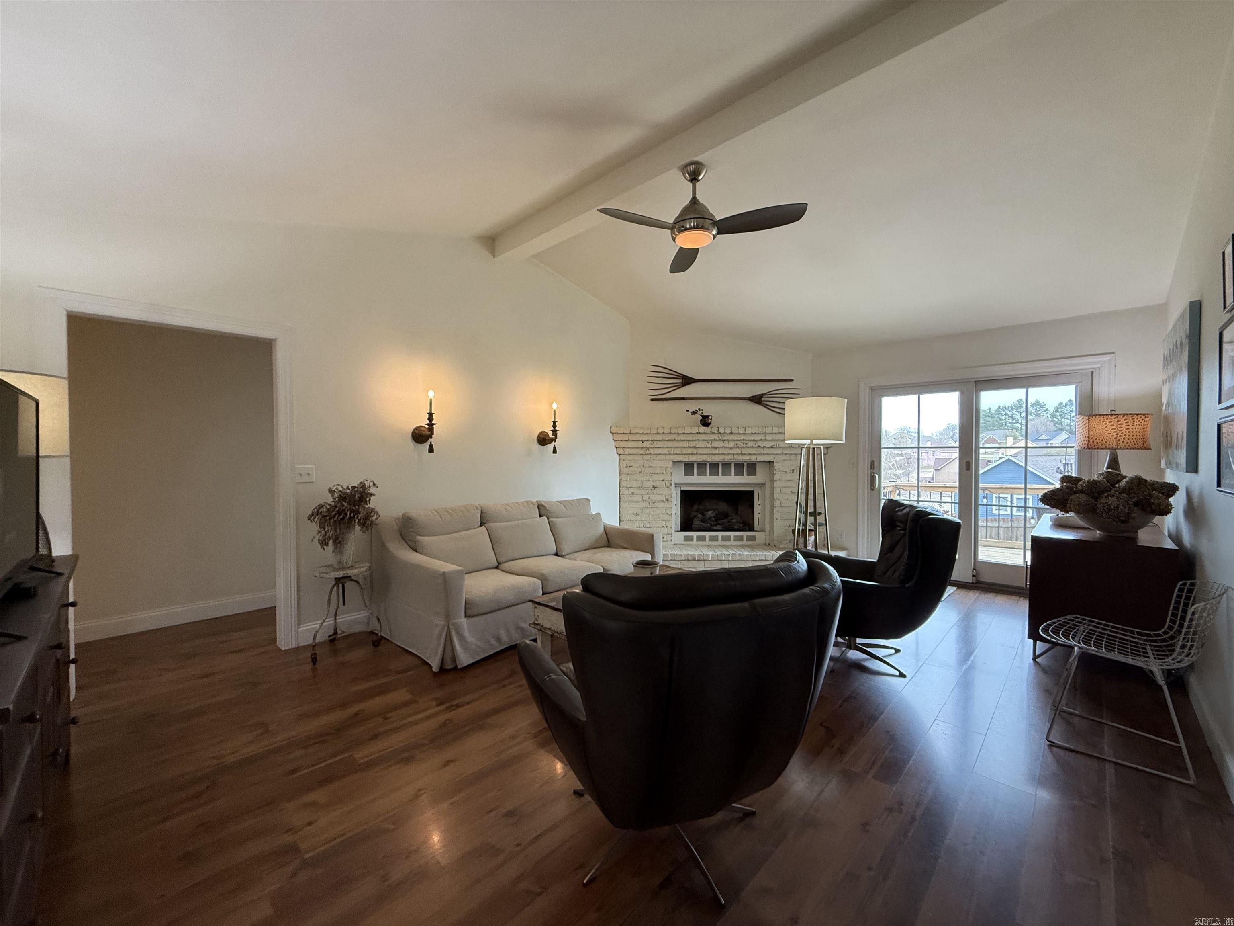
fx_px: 499
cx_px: 617
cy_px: 463
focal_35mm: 14
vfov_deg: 85.7
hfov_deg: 102.1
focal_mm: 2.22
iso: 320
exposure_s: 1/120
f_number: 2.2
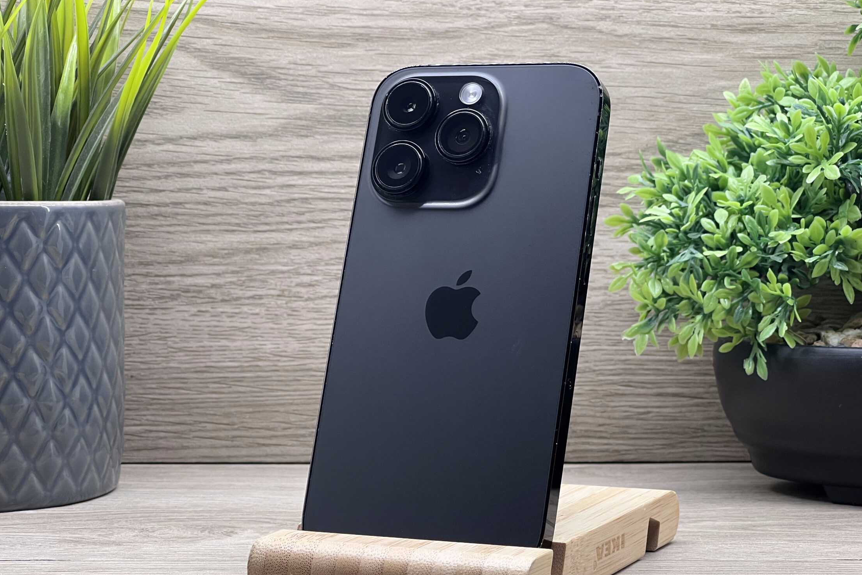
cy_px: 353
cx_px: 462
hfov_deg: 21.9
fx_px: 2227
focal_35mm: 93
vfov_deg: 14.7
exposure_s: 1/100
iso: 100
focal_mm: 9
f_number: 2.8
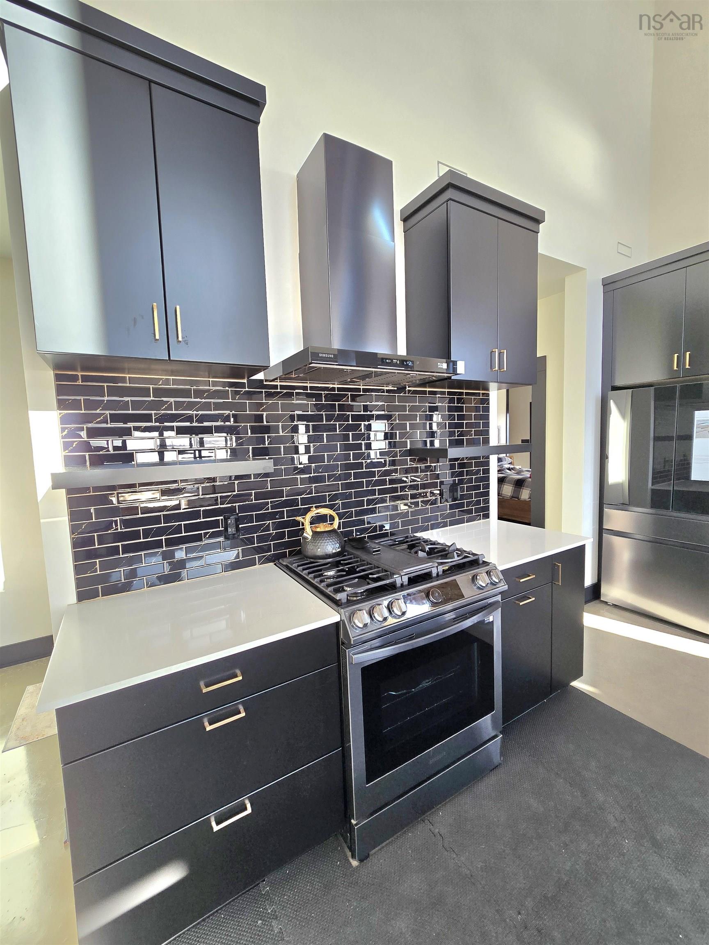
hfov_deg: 89.9
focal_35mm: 13
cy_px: 472
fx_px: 355
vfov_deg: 106.2
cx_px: 354
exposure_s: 1/60.2
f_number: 2.2
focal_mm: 2.2
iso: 64
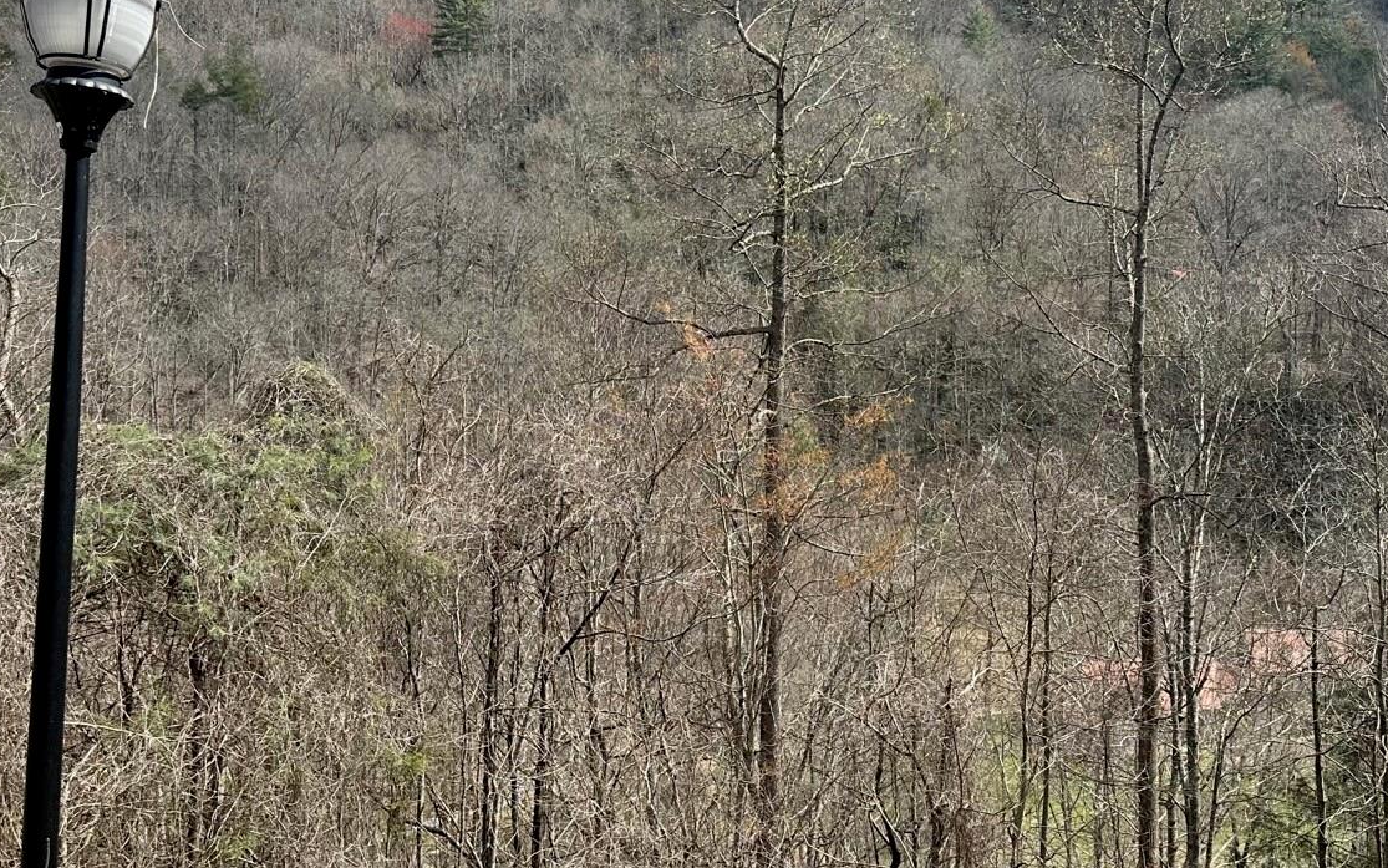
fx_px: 1740
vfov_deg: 28.0
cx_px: 764
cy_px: 396
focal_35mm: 46
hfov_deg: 43.4
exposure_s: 1/2660
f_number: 1.78
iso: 80
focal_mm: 6.86
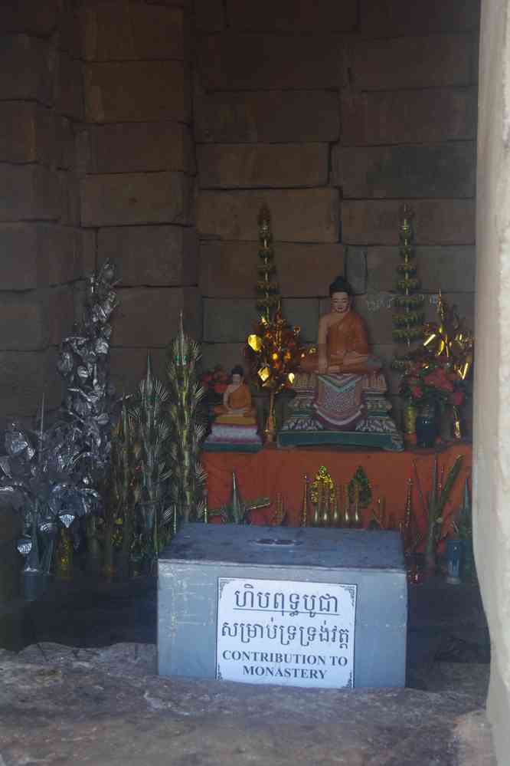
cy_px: 383
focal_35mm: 50
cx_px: 255
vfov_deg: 40.0
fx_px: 1052
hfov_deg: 27.3
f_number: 6.3
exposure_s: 1/60
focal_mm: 33
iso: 1600
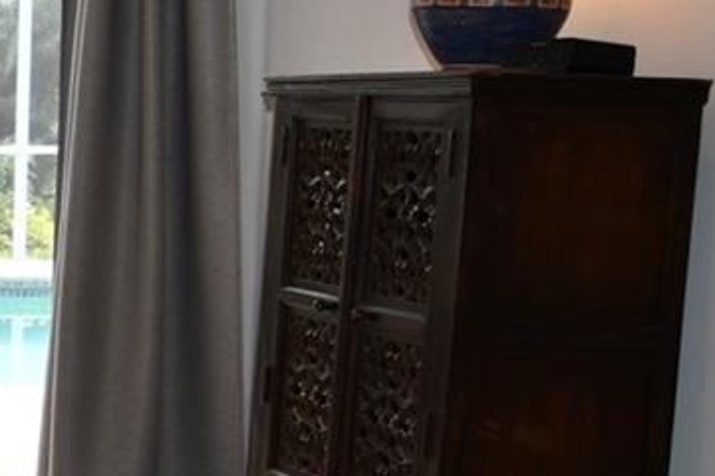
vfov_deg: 17.1
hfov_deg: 18.6
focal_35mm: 80
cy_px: 212
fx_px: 1589
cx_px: -630
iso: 200
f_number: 4
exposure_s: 1/60
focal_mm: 12
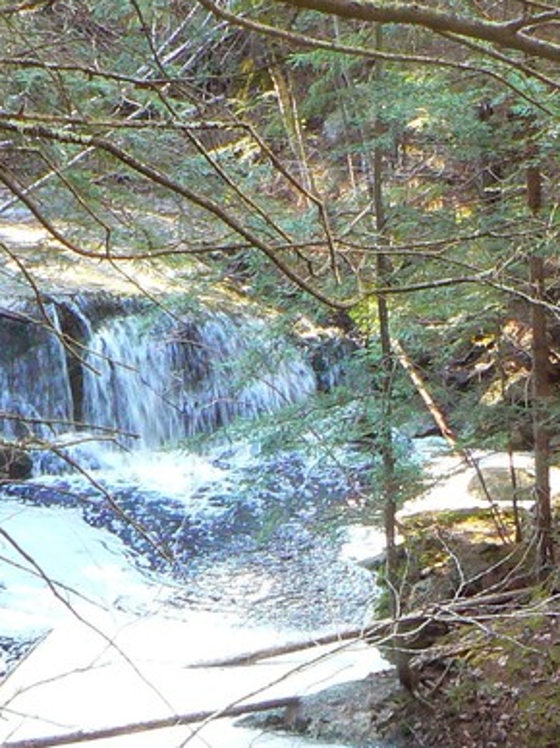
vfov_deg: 20.8
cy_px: 605
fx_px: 2007
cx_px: 469
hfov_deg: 15.7
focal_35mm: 93
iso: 200
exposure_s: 1/25
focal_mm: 6
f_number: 2.8
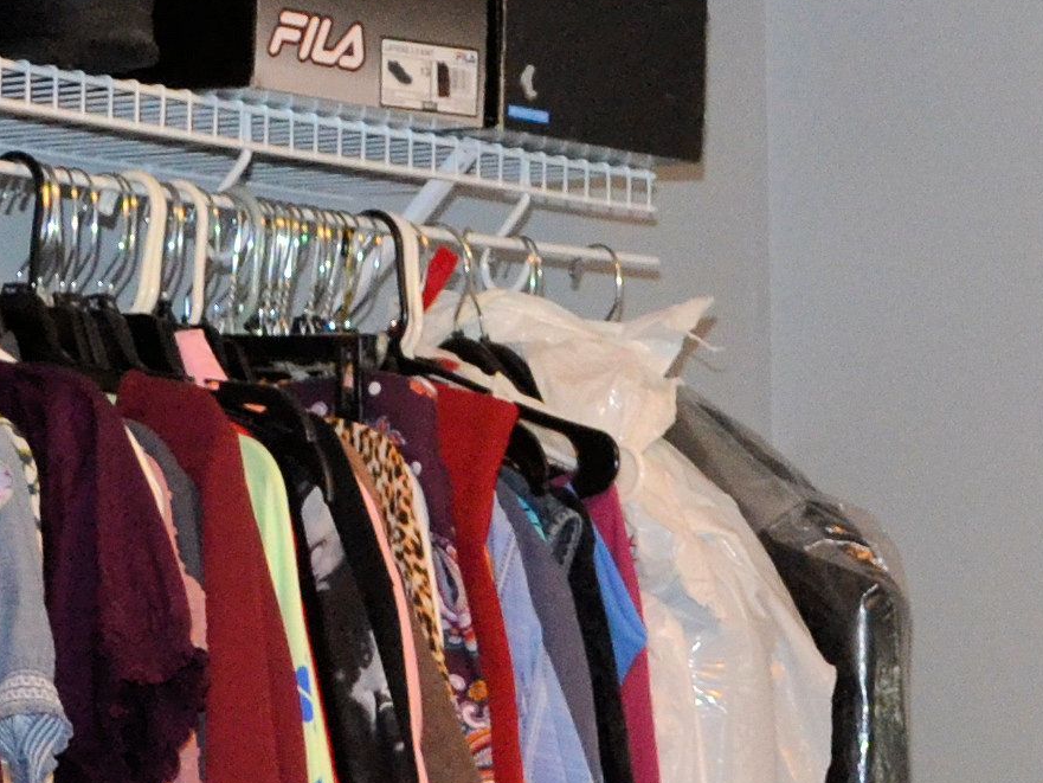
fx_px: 5002
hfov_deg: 11.5
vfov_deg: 8.9
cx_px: 1474
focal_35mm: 166
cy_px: 817
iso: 1100
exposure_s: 1/60
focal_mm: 22
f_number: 3.8
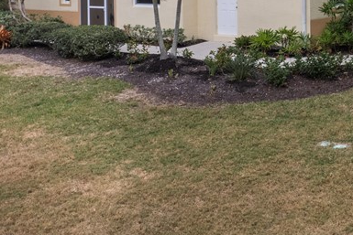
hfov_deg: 28.7
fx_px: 608
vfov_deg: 20.7
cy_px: -32
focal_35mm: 62
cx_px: 408
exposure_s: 1/200
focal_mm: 8.38
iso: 100
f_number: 2.8
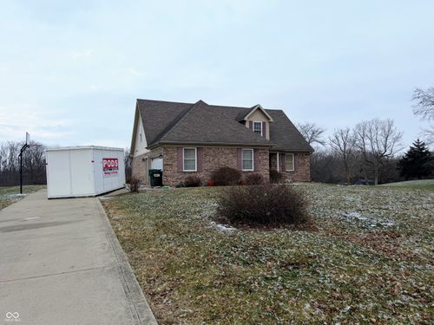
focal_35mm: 24
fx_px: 301
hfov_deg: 71.6
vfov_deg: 56.8
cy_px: 162
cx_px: 217
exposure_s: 1/121
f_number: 1.78
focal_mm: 6.76
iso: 64
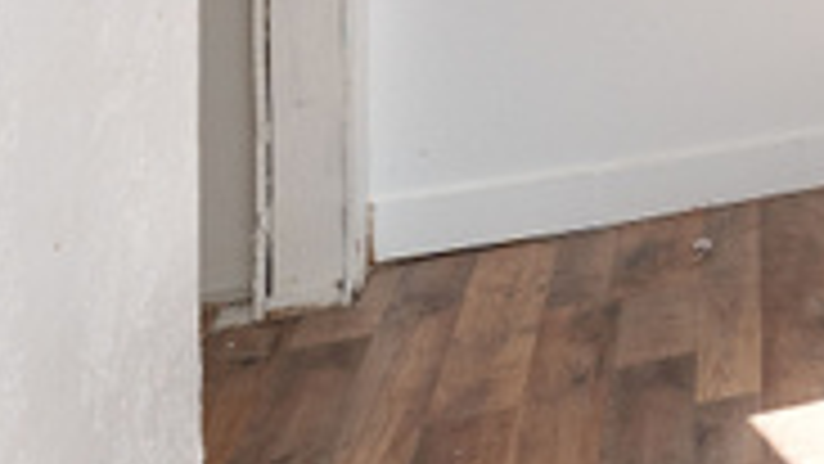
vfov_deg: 12.5
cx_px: 1711
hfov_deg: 17.3
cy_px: -541
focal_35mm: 82
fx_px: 1792
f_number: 7.1
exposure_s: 1/250
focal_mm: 14
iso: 320
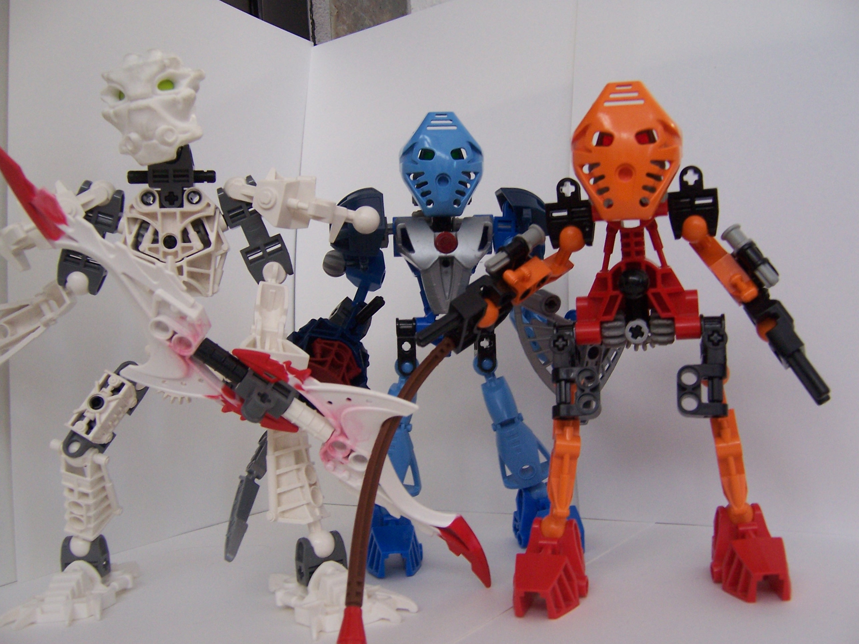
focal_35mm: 33
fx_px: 819
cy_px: 322
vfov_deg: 42.9
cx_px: 430
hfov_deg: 55.4
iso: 140
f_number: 3.4
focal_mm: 5.5
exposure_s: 1/15
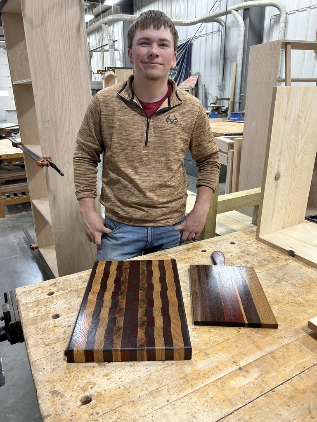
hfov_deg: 53.1
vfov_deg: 67.3
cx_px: 158
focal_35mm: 26
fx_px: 317
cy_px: 211
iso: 100
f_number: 1.5
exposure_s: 1/60
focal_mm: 5.7
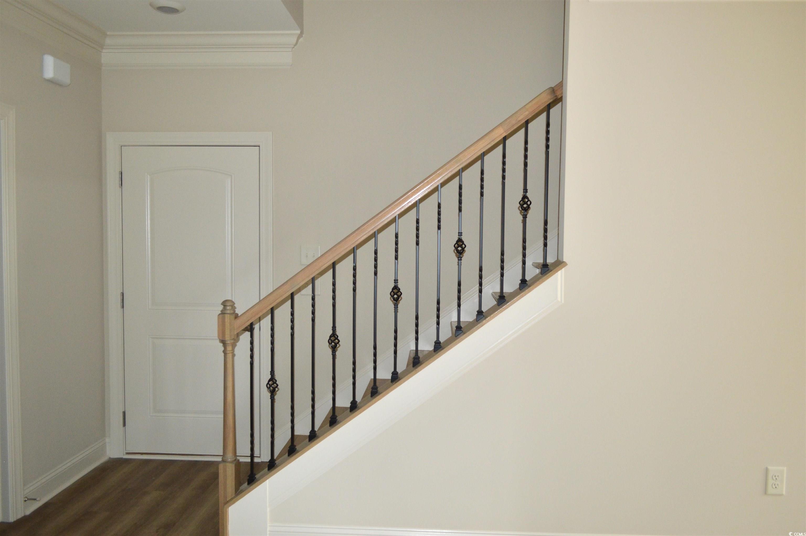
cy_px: 268
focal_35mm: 27
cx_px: 403
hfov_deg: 67.4
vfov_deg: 47.8
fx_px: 604
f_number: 3.5
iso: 900
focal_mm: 18
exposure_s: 1/60
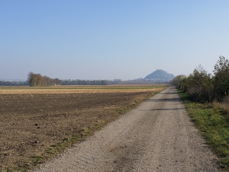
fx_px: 205
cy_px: 86
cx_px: 114
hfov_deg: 58.3
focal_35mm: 31
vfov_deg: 45.5
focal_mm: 4.13
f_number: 2.2
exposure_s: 1/1428
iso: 50
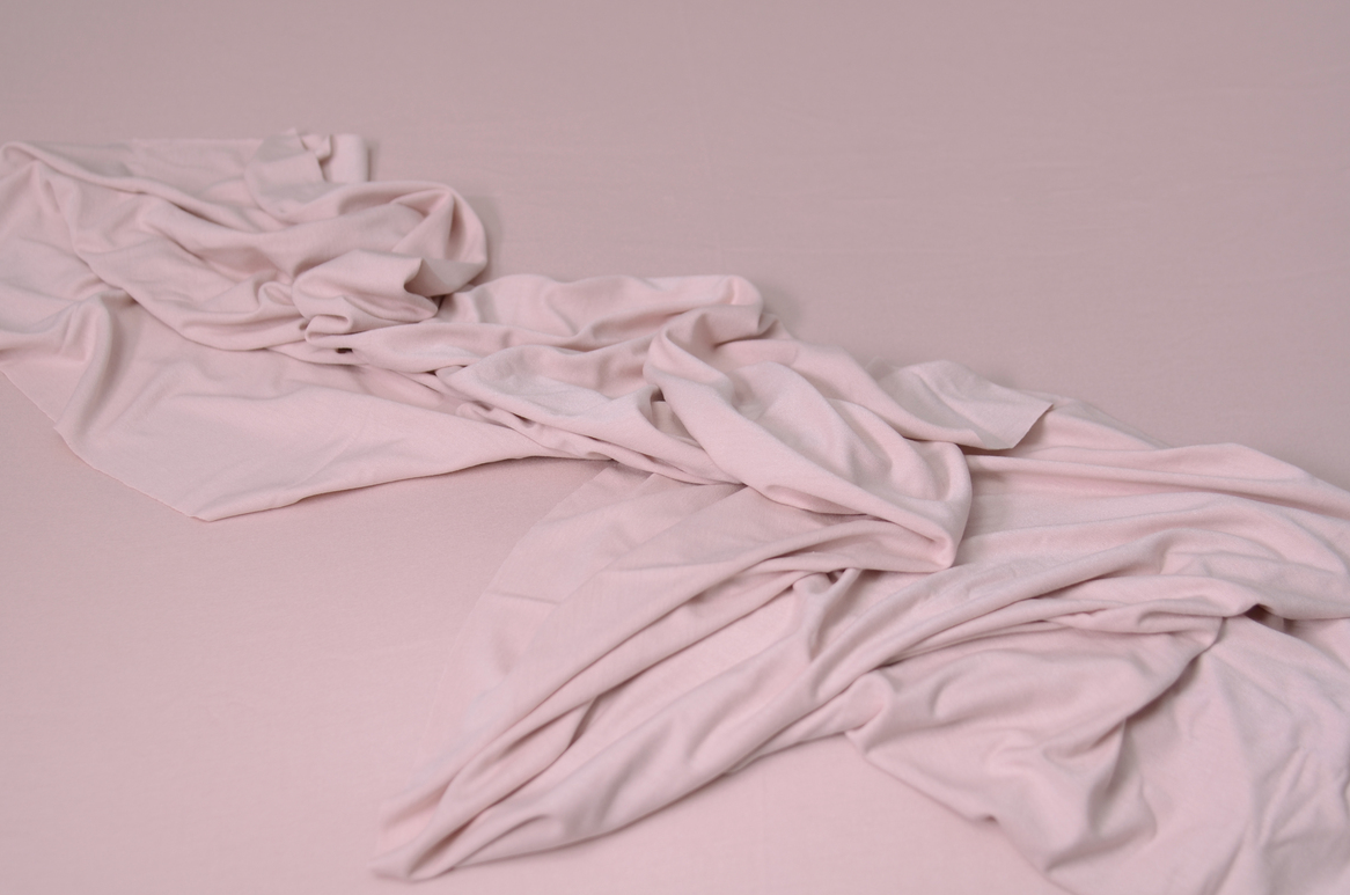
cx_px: 672
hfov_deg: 28.5
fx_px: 2658
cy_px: 451
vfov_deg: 19.1
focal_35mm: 71
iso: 200
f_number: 4
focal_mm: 46
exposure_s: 1/100
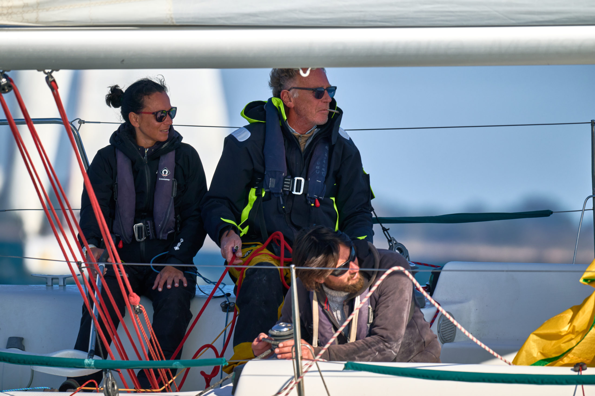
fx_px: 9916
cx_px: 298
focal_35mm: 600
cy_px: 198
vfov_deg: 2.3
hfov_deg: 3.4
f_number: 6.3
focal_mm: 600
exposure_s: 1/1250
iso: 200
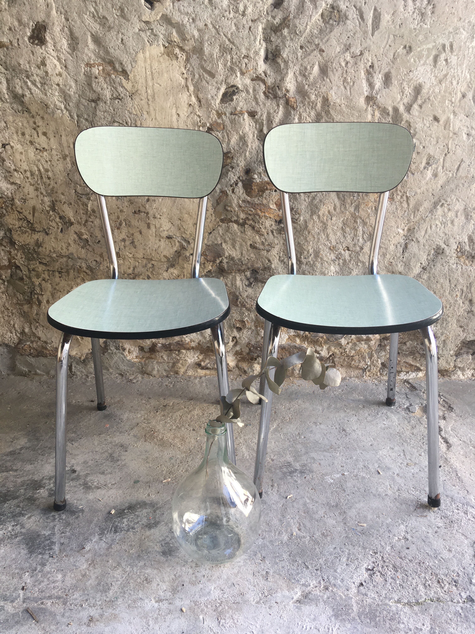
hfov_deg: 48.2
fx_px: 531
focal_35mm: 29
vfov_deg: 61.7
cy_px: 317
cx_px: 238
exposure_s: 1/100
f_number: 2.2
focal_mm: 4.15
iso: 32
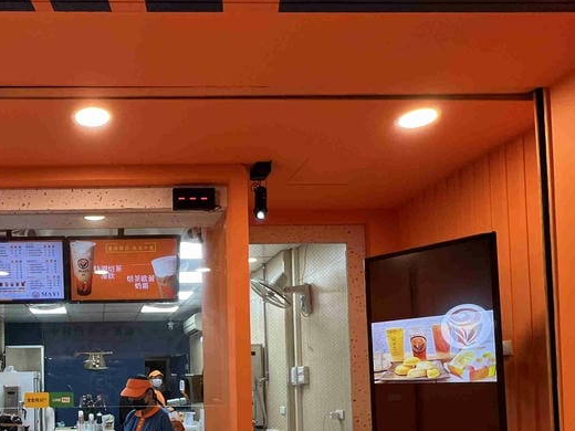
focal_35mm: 30
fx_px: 498
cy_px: 368
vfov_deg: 43.7
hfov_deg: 55.0
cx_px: 101
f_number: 1.8
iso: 160
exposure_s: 1/120
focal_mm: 1.57
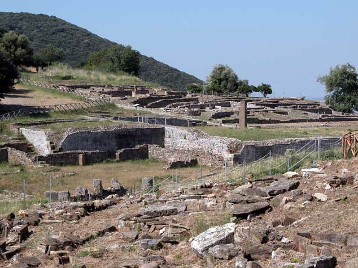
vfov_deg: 16.1
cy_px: 134
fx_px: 951
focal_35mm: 92
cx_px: 179
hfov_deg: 21.3
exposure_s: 1/434
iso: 100
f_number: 7.1
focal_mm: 23.7
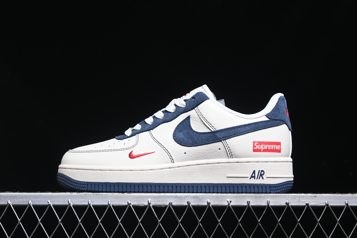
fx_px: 744
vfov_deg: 18.2
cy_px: 119
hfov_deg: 27.0
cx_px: 178
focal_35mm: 75
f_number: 6.3
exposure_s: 1/60
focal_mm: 50
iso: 160
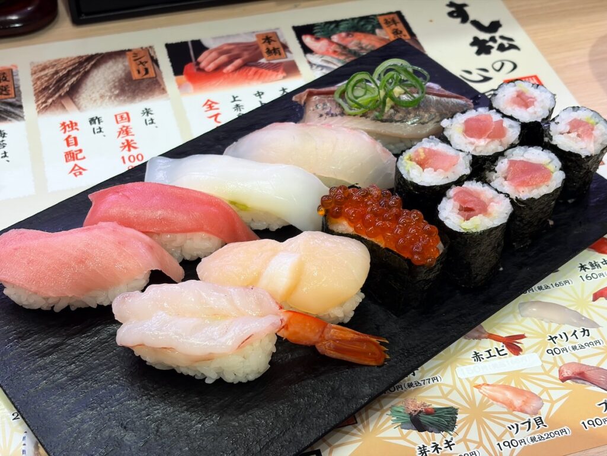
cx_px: 304
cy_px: 228
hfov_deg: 36.8
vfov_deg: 28.0
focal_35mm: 52
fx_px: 912
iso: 50
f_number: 1.6
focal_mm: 5.96
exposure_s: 1/72
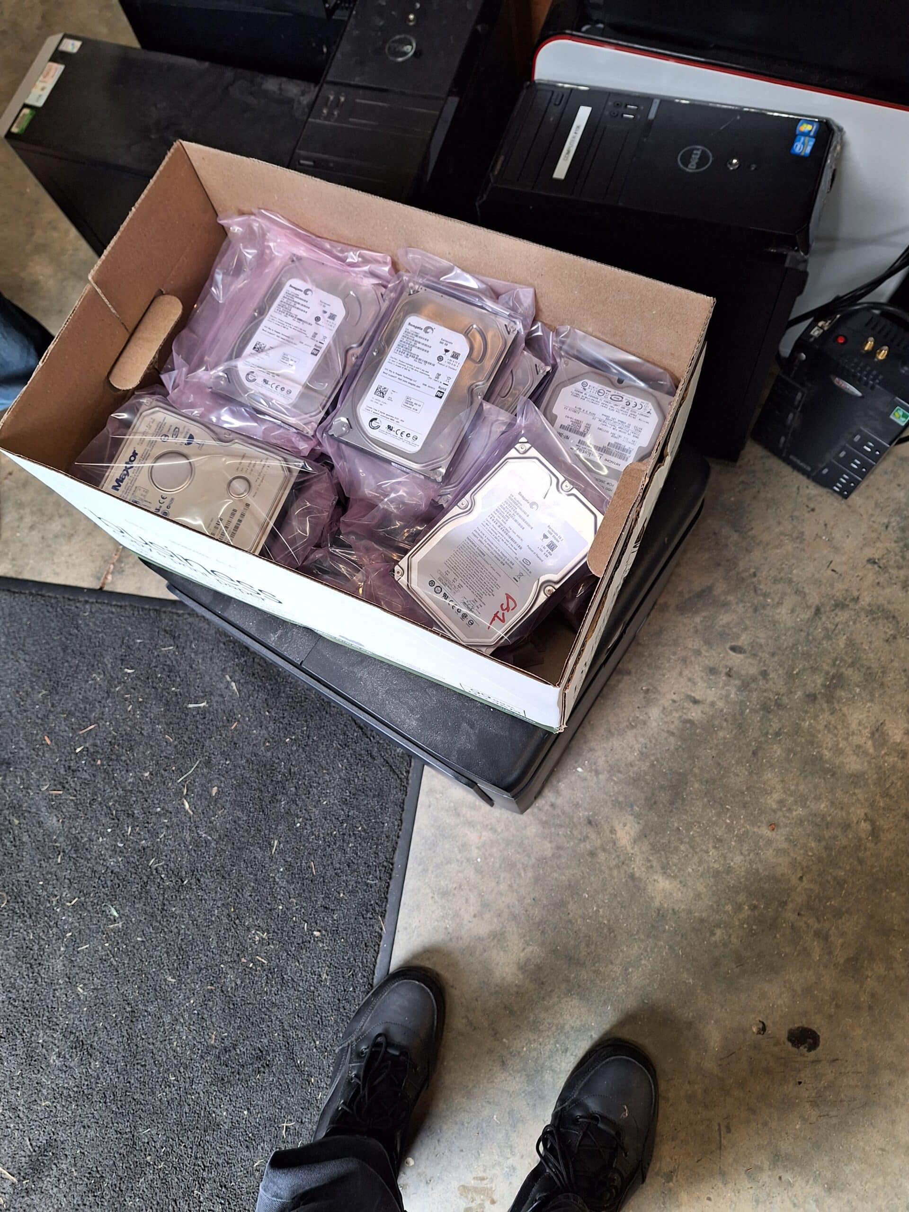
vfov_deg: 73.9
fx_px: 805
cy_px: 606
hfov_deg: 58.9
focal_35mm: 23
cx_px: 454
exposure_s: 1/60
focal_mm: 5.54
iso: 64
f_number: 1.8
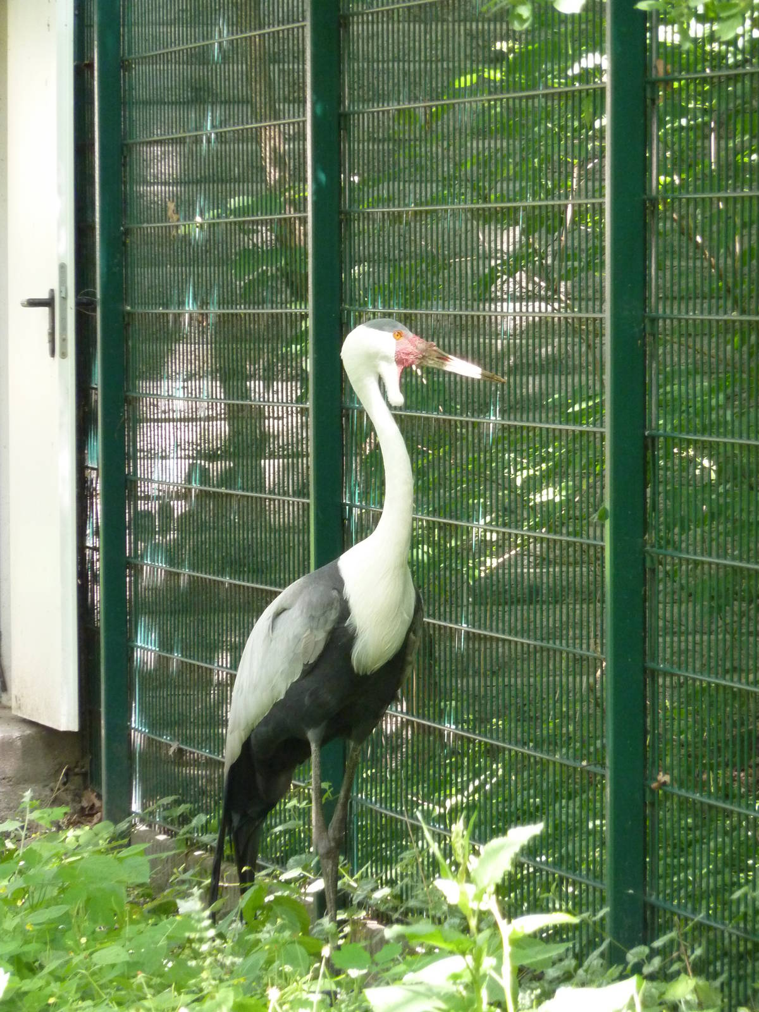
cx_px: 380
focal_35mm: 260
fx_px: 7601
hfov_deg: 5.7
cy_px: 506
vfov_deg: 7.6
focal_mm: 42.6
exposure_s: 1/60
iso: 400
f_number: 4.7
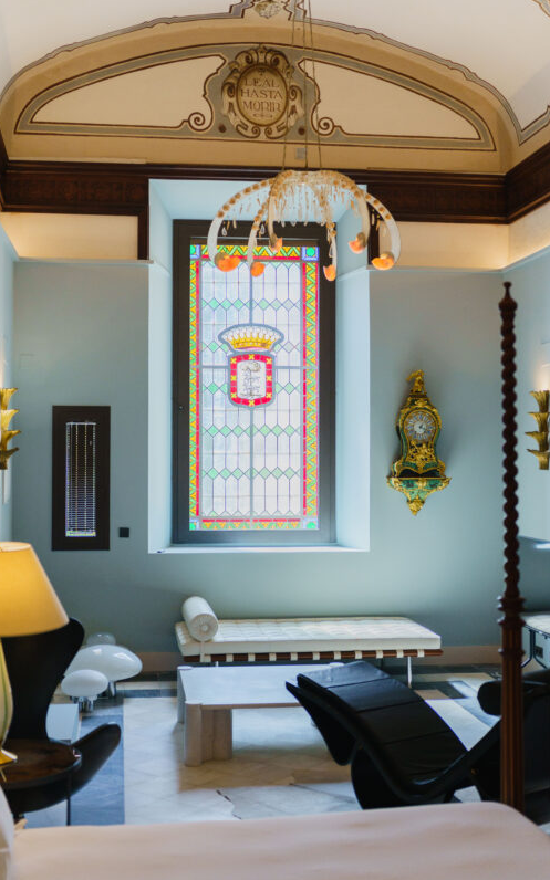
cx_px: 271
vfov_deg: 46.6
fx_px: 1023
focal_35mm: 43
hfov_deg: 30.1
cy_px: 440
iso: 1000
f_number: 2.8
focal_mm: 41.6
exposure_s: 1/640
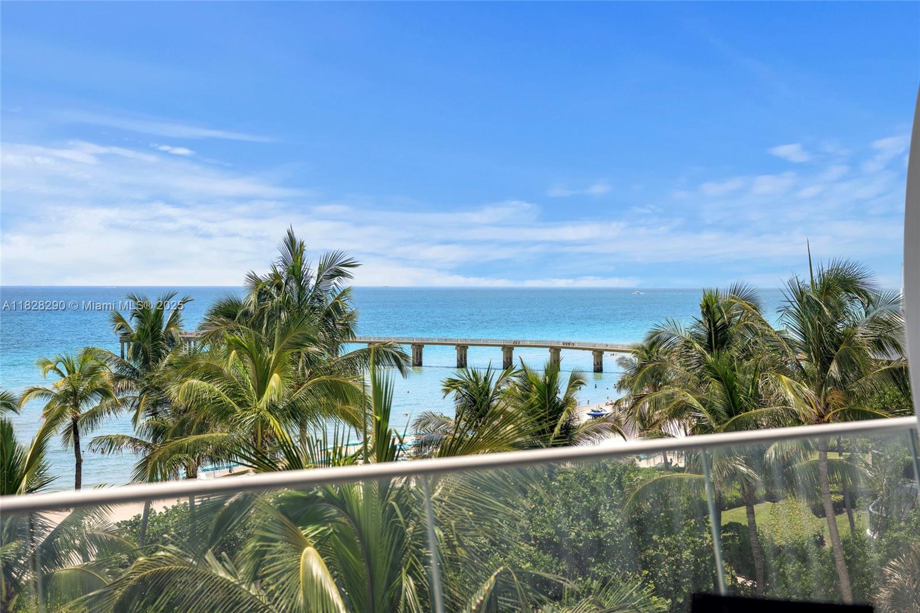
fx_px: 1277
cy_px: 306
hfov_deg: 39.6
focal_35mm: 50
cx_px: 460
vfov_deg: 27.0
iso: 64
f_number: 3.2
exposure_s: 1/500
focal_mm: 50
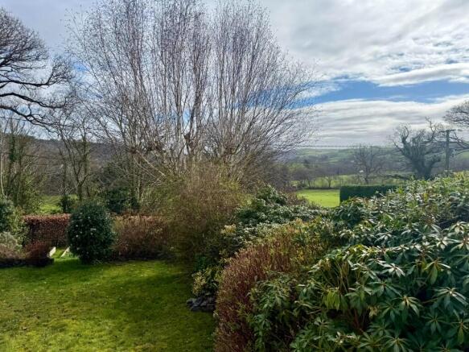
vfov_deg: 56.8
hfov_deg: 71.6
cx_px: 234
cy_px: 176
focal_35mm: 24
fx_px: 325
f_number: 1.78
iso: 80
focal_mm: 6.76
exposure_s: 1/6173
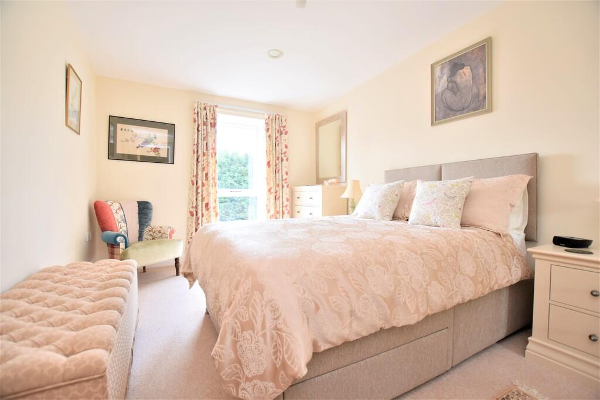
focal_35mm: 15
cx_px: 300
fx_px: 250
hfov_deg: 100.4
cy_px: 200
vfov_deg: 77.3
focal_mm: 10
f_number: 3.5
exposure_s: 1/200
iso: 800
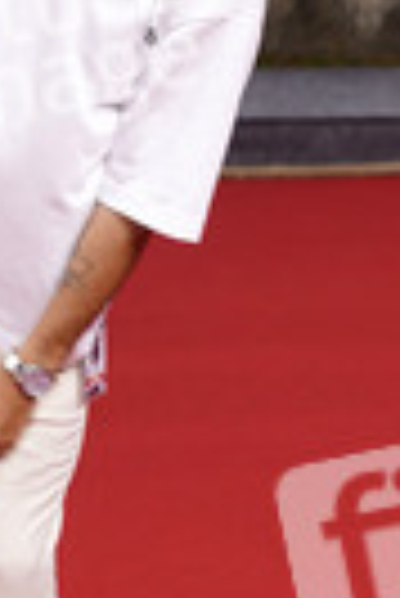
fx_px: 3092
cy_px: 288
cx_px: 99
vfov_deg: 11.0
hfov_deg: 7.4
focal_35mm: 186
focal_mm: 62
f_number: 5.6
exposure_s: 1/160
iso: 100
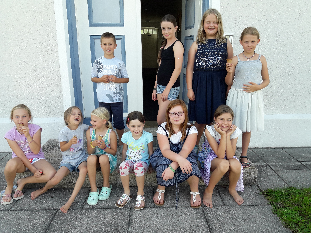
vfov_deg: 49.7
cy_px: 116
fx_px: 252
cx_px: 156
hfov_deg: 63.4
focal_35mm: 28
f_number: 1.9
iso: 40
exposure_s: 1/253
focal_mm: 3.7
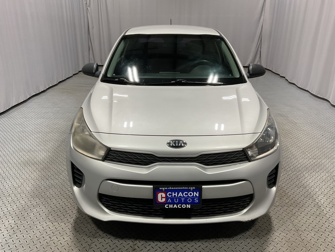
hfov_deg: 61.7
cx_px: 168
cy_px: 126
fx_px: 281
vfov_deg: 48.2
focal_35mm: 29
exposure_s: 1/120
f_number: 1.8
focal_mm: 3
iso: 50
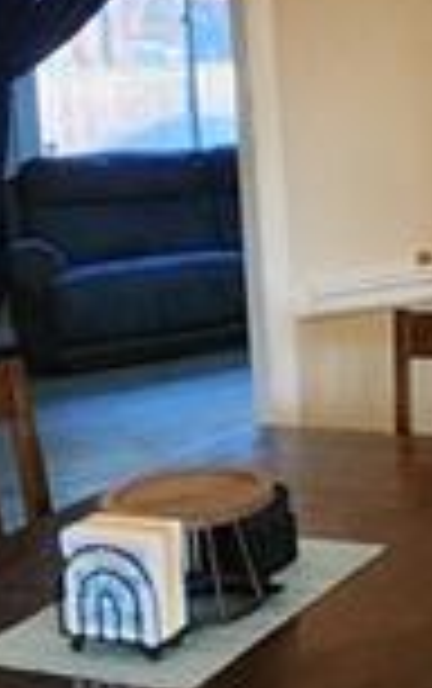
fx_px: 1296
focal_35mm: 69
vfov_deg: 29.2
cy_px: 148
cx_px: 612
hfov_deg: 17.4
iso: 320
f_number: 2.2
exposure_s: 1/60
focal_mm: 2.2
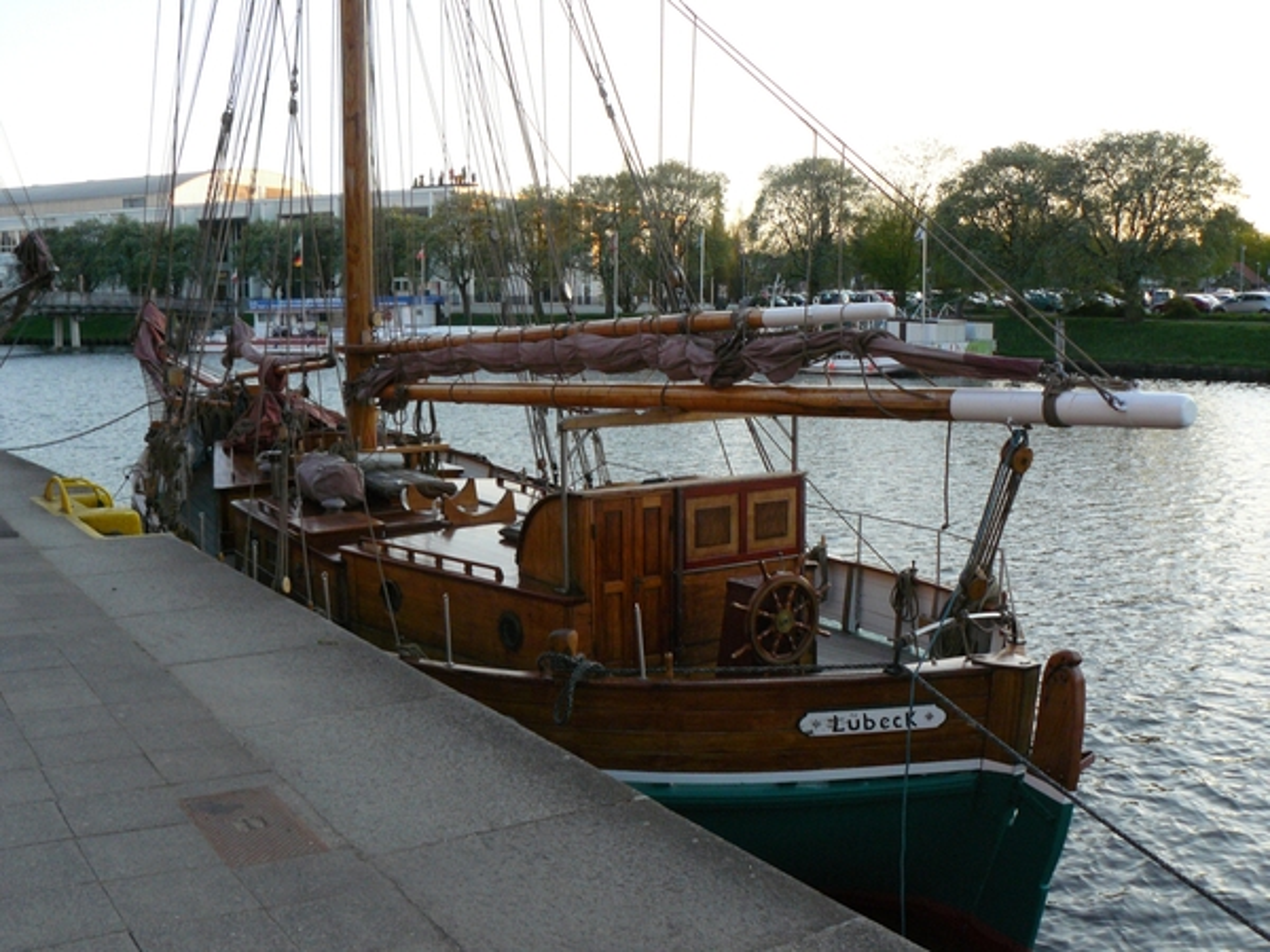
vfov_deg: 39.7
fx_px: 1321
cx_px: 635
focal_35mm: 36
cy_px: 476
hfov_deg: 51.4
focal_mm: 6
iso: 200
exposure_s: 1/100
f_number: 4
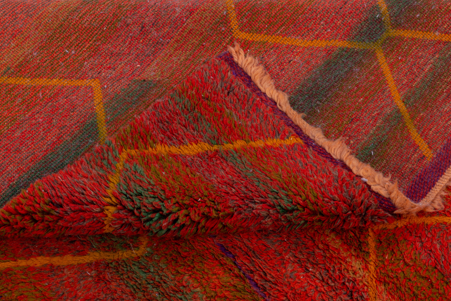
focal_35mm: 58
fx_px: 727
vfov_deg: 23.4
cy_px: 150
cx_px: 226
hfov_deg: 34.5
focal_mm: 58
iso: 160
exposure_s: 1/160
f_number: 16
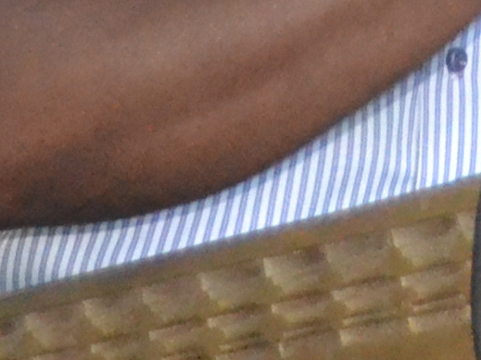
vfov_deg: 4.2
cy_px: -1018
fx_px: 4626
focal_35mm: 333
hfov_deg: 5.9
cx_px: 707
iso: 3200
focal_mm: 26
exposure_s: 1/60
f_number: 4.2
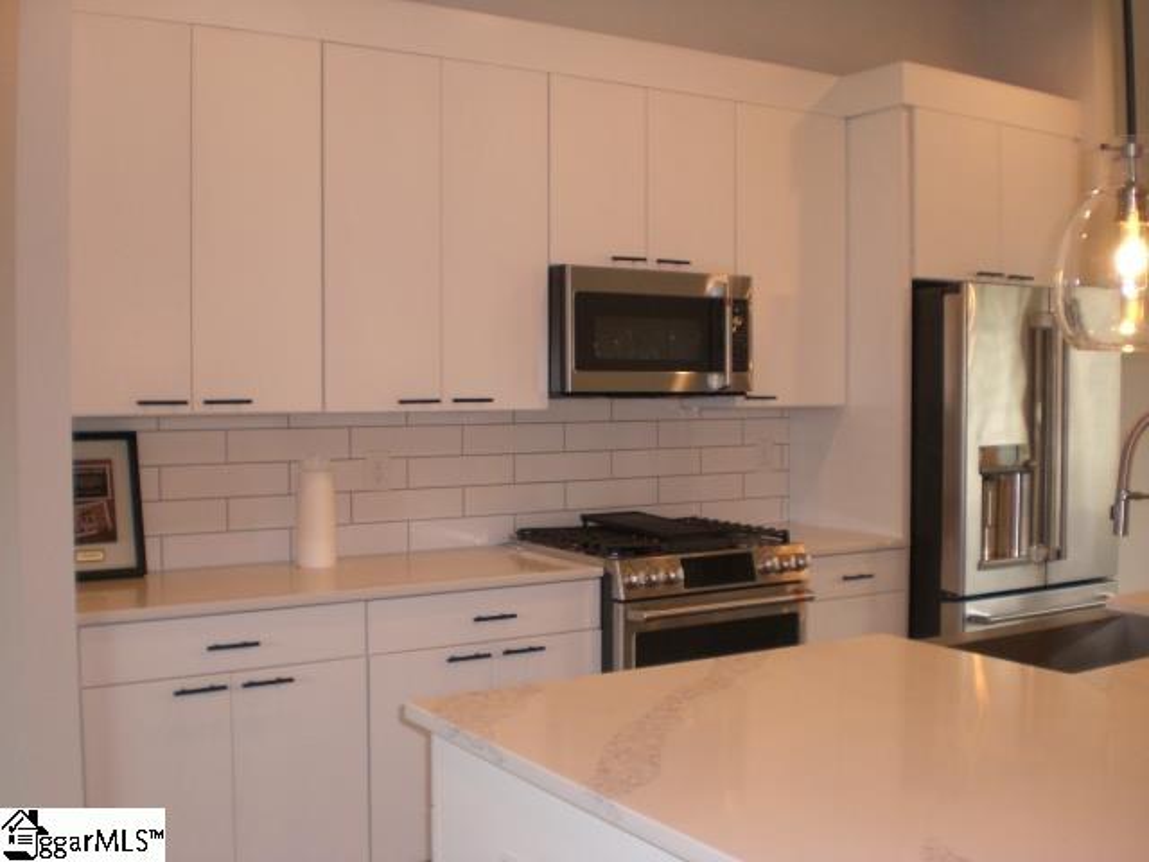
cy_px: 431
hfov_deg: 49.0
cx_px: 574
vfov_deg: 37.7
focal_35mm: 38
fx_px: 1261
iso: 200
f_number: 3.1
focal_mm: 6.3
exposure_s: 1/125
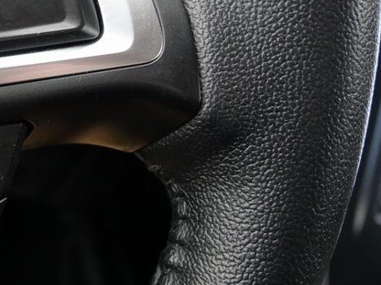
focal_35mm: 69
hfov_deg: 25.2
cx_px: -84
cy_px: 71
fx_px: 759
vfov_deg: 21.1
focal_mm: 14
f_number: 3.7
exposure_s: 1/60
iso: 1000
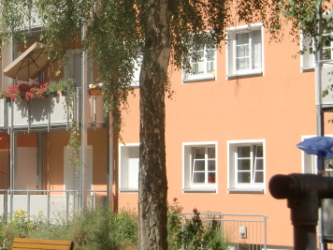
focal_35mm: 117
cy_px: 70
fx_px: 1126
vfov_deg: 12.6
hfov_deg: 16.6
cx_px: 40
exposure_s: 1/500
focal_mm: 11.6
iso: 64
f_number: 4.4
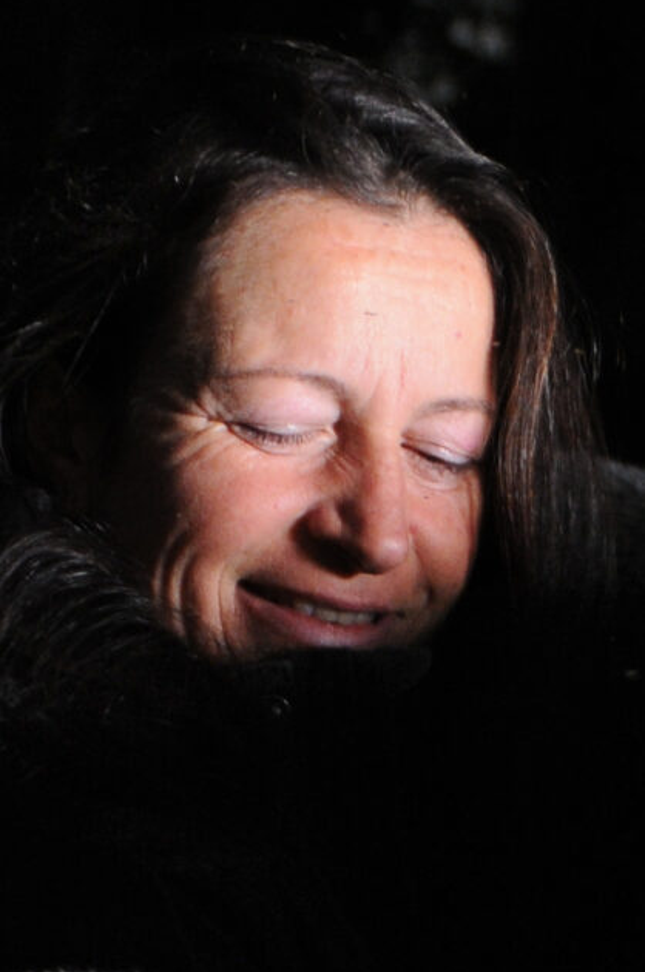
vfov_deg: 7.9
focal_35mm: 256
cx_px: 546
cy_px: 1583
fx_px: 6902
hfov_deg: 5.3
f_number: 5.6
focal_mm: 42
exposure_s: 1/400
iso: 640
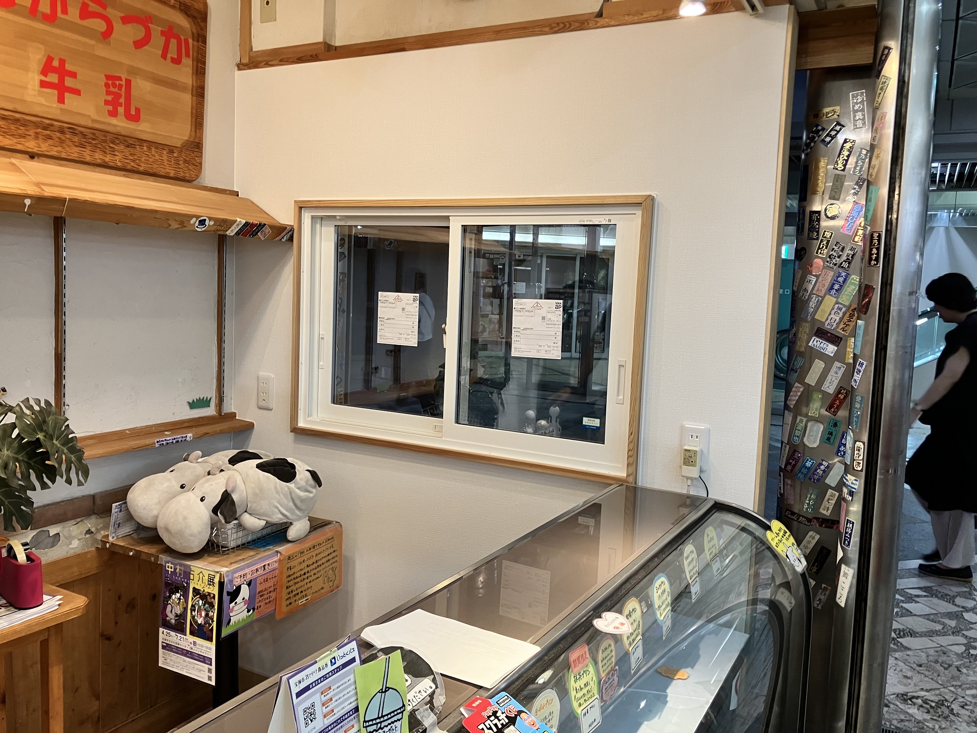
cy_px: 366
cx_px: 488
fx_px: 790
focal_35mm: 28
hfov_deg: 63.4
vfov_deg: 49.7
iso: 80
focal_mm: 3.99
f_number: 1.8
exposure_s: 1/60
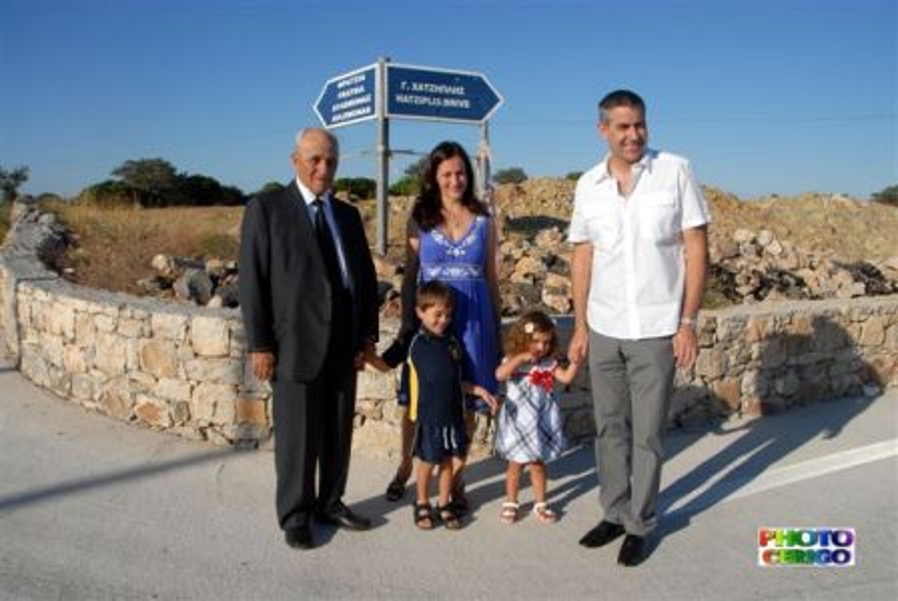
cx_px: 449
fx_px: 674
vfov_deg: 48.1
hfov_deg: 67.3
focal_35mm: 27
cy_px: 300
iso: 200
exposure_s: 1/350
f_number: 10
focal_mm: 18
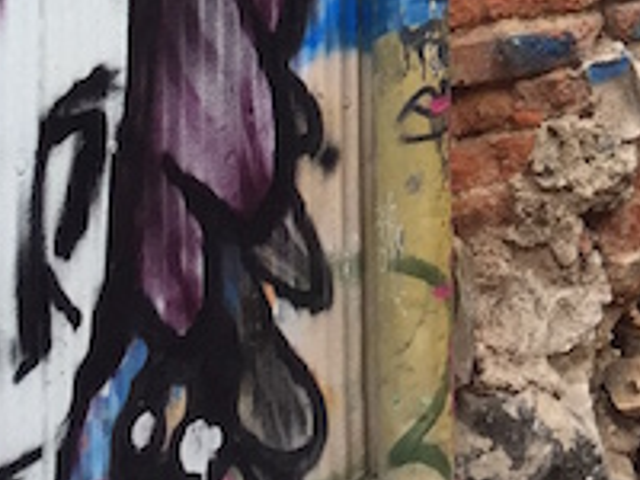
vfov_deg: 9.8
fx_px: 2681
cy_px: -317
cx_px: 1094
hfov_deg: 12.6
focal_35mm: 145
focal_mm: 4.15
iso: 50
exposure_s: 1/100
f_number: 2.2
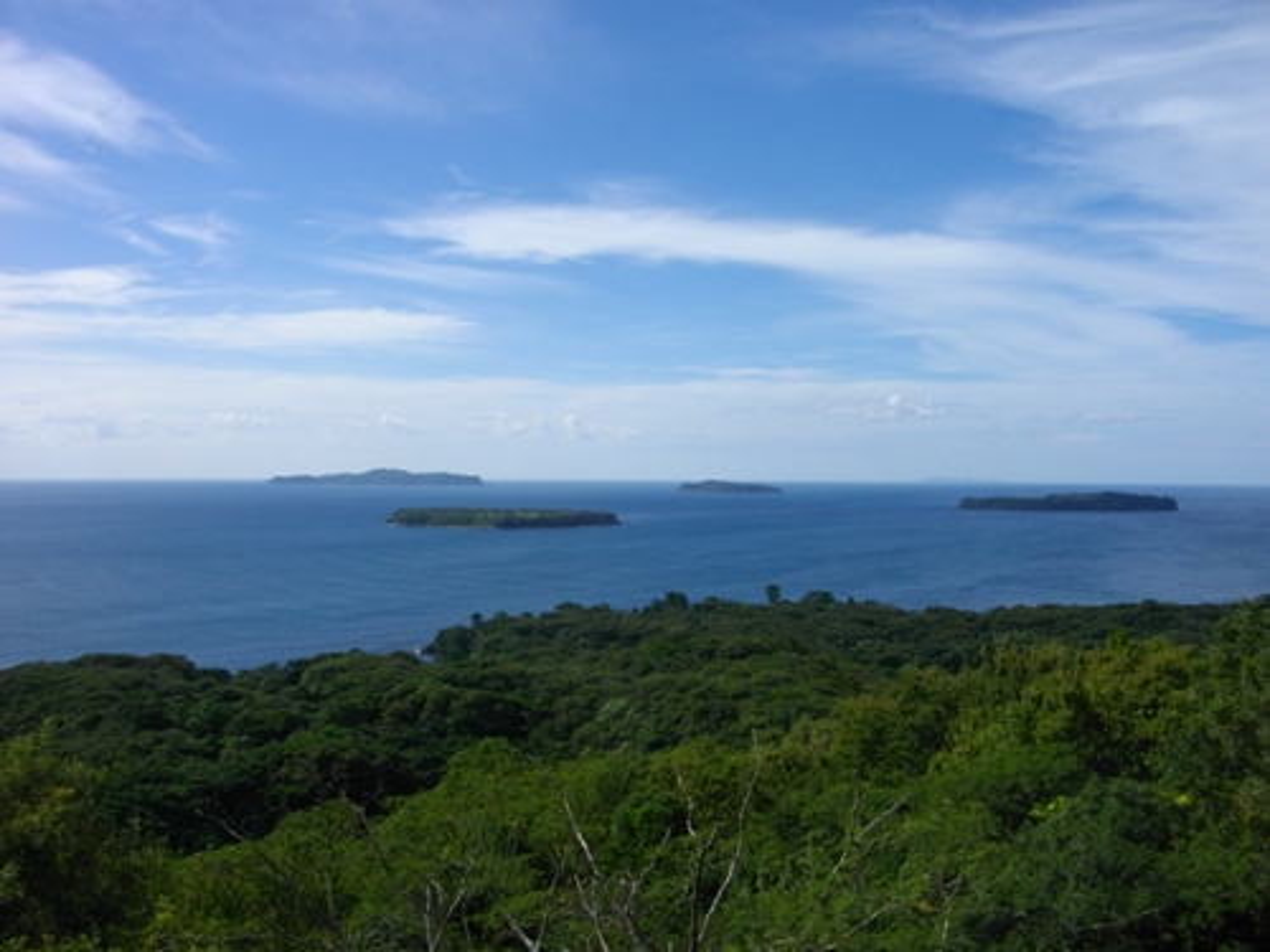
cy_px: 476
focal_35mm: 32
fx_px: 1174
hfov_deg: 56.8
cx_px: 635
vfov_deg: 44.2
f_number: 5.5
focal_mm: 5.7
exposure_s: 1/640
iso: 100
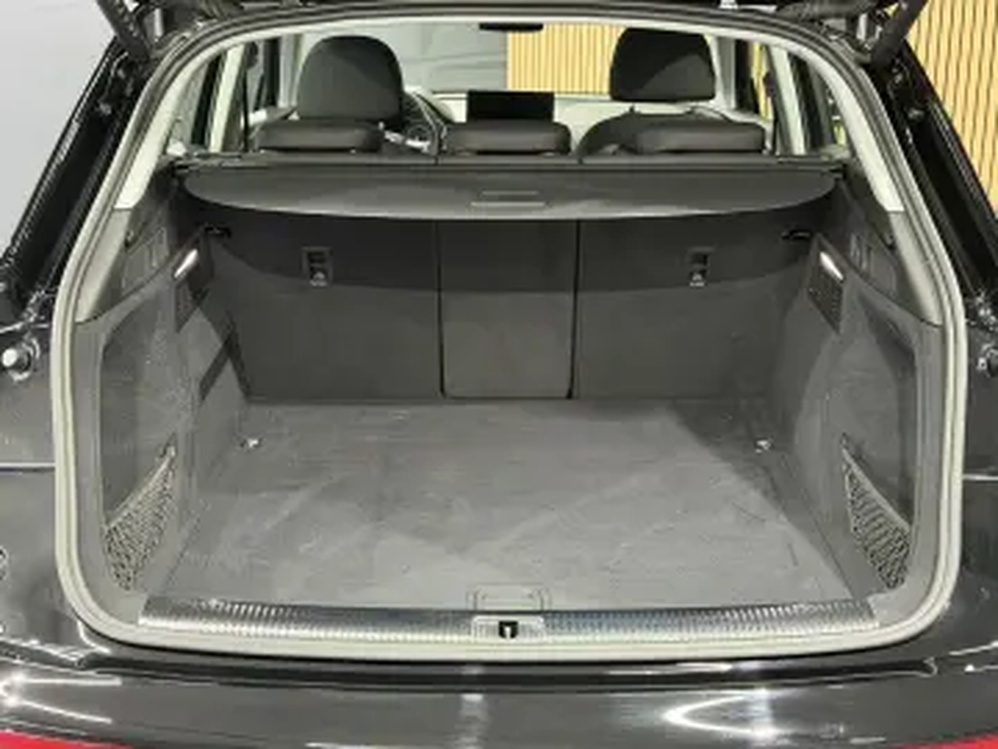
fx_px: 1384
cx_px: 499
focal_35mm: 48
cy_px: 374
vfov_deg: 30.3
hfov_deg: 39.7
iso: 500
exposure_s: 1/33
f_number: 1.78
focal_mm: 6.76
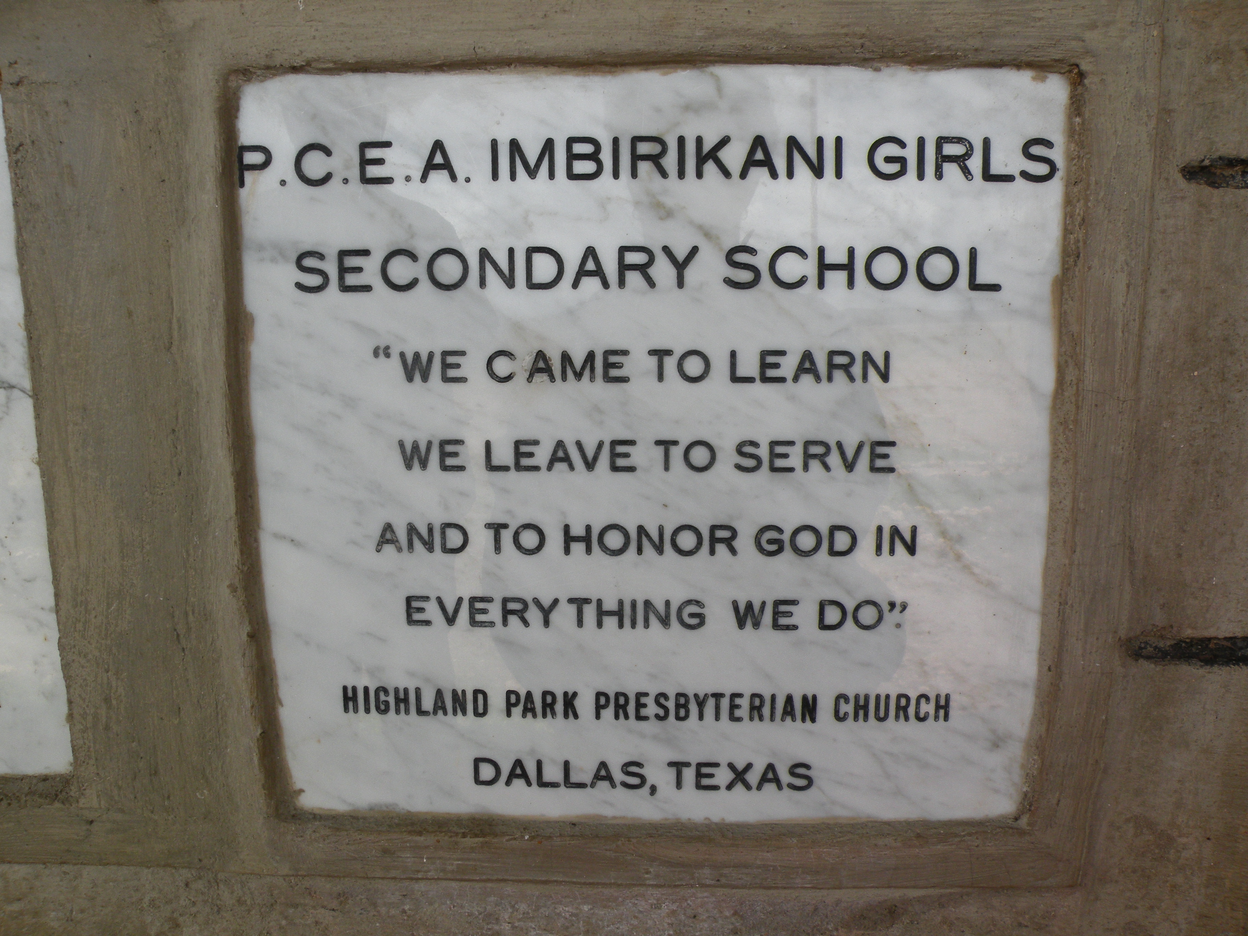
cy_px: 468
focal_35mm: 27
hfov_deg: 65.3
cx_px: 624
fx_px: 973
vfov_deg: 51.4
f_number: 5
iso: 64
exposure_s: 1/212
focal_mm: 4.7
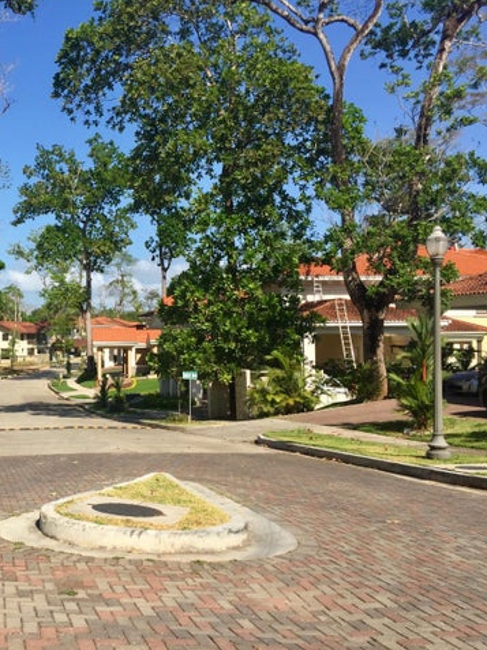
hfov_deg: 34.9
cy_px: 325
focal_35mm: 39
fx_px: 732
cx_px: 55
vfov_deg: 47.9
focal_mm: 4.15
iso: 32
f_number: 2.2
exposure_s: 1/2198
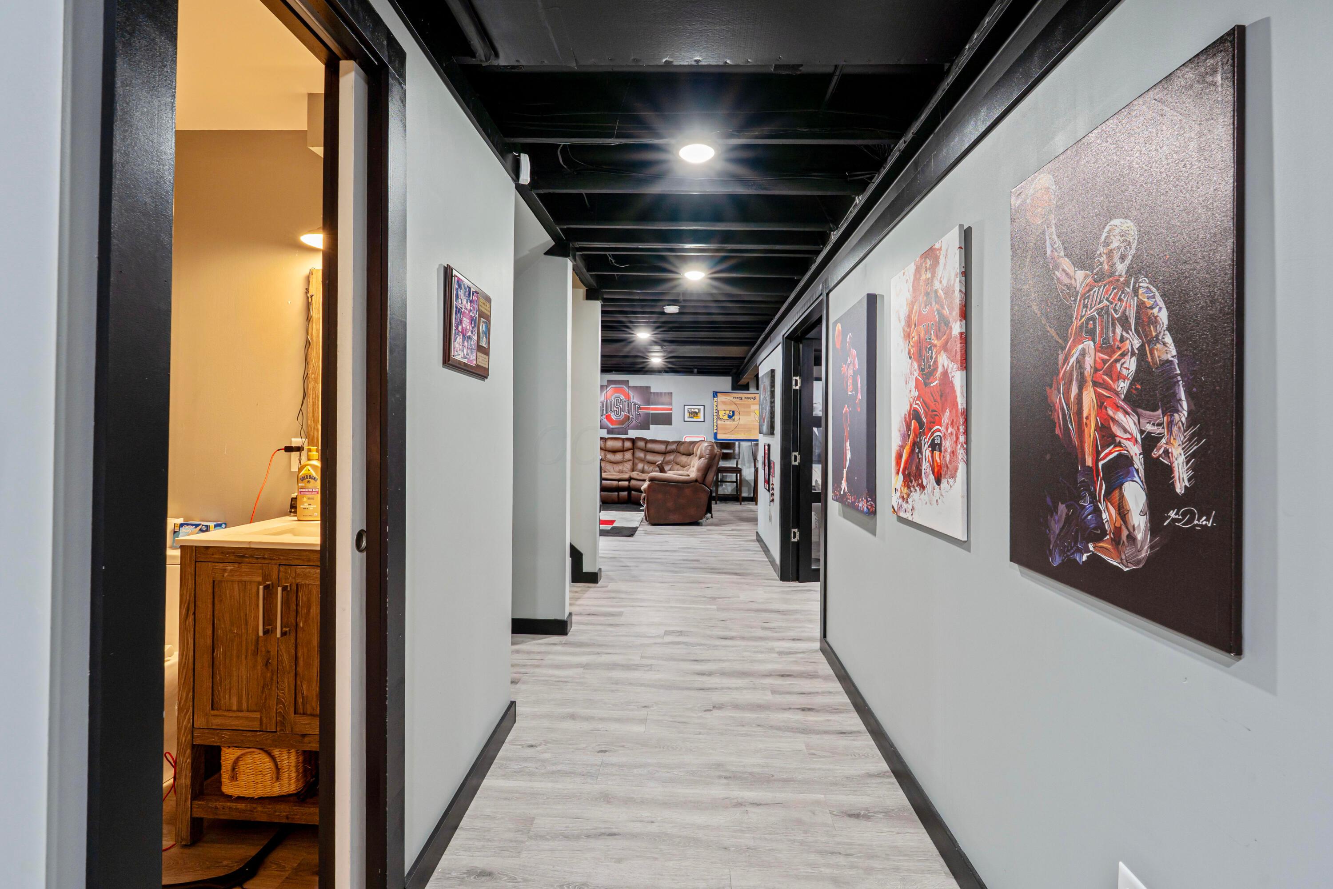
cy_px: 444
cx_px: 666
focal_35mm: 14
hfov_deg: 104.3
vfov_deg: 81.2
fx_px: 518
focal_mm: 14
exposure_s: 1/10
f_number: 8
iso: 250
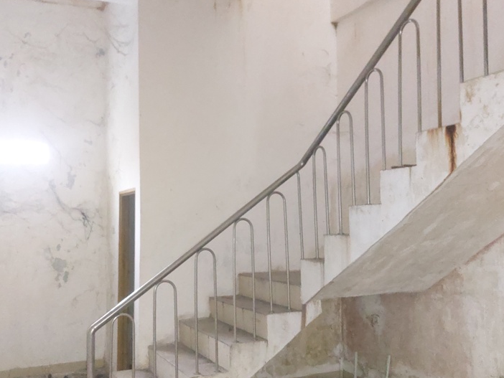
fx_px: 510
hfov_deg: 52.4
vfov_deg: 40.7
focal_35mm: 35
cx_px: 213
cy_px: 204
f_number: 1.8
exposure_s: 1/25
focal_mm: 5.23
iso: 1250
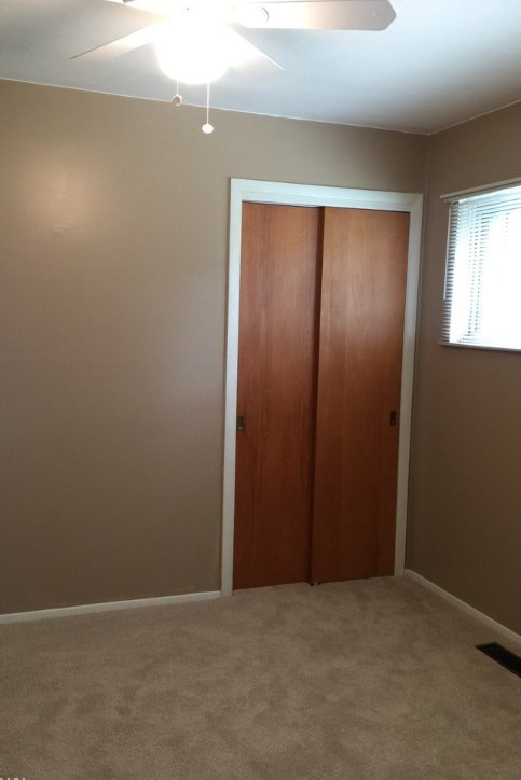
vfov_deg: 58.7
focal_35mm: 32
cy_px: 387
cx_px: 224
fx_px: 694
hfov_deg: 41.0
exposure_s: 1/15
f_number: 2.2
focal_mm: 4.15
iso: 50
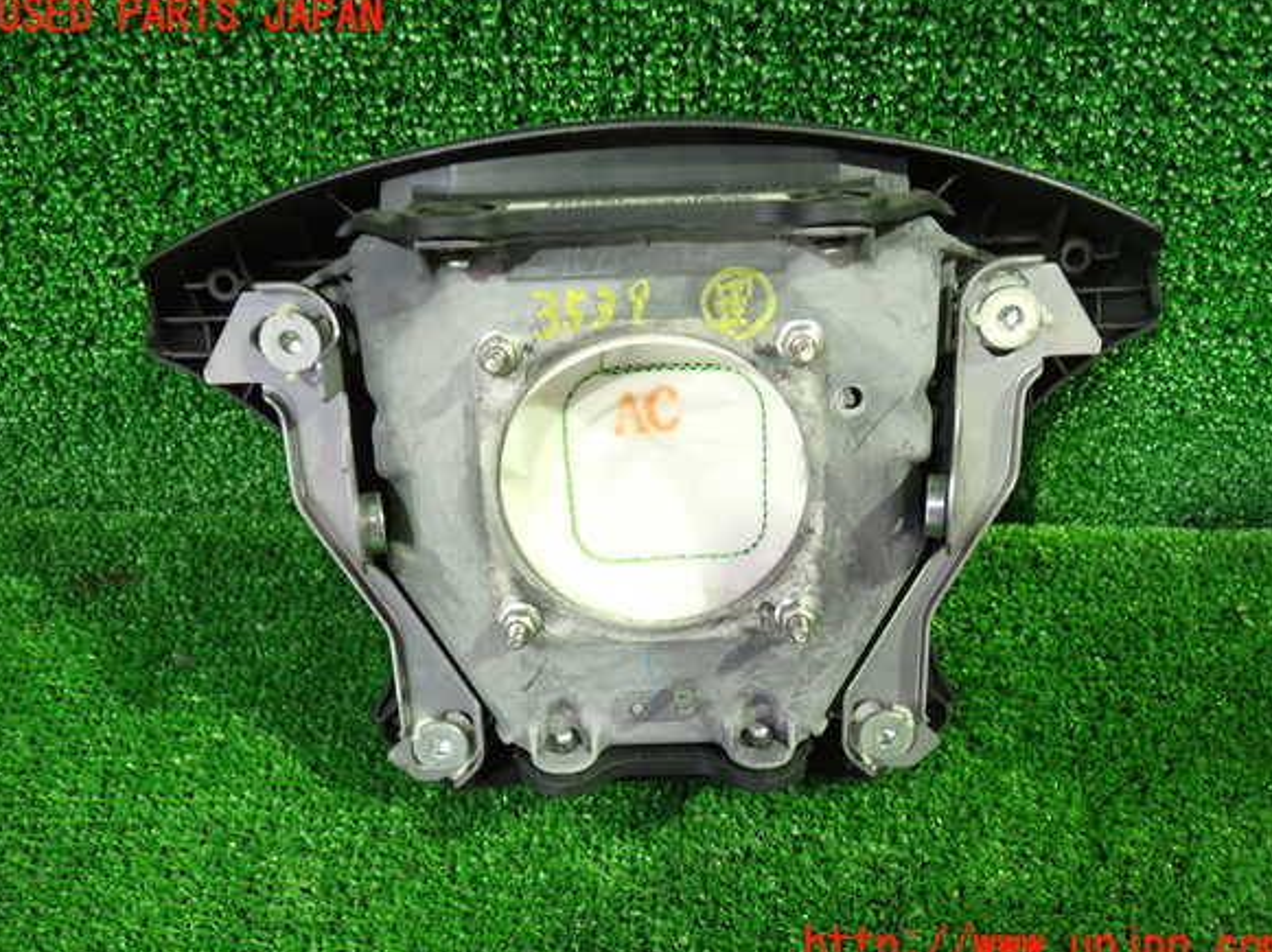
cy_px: 481
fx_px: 1138
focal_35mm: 31
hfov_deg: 58.4
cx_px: 641
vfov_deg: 45.4
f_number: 2.3
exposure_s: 1/30
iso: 640
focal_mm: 5.4
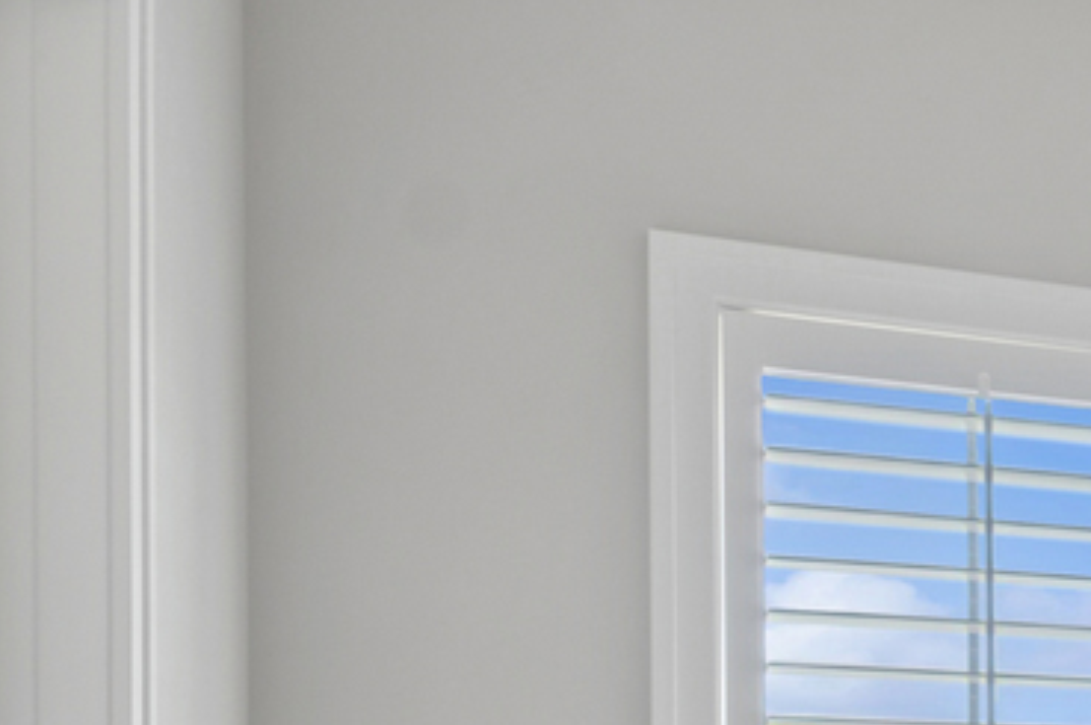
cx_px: 1750
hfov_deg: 23.0
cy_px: 1024
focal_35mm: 66
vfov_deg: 18.6
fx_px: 1998
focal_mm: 10
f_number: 11
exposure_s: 1/3.33
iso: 200
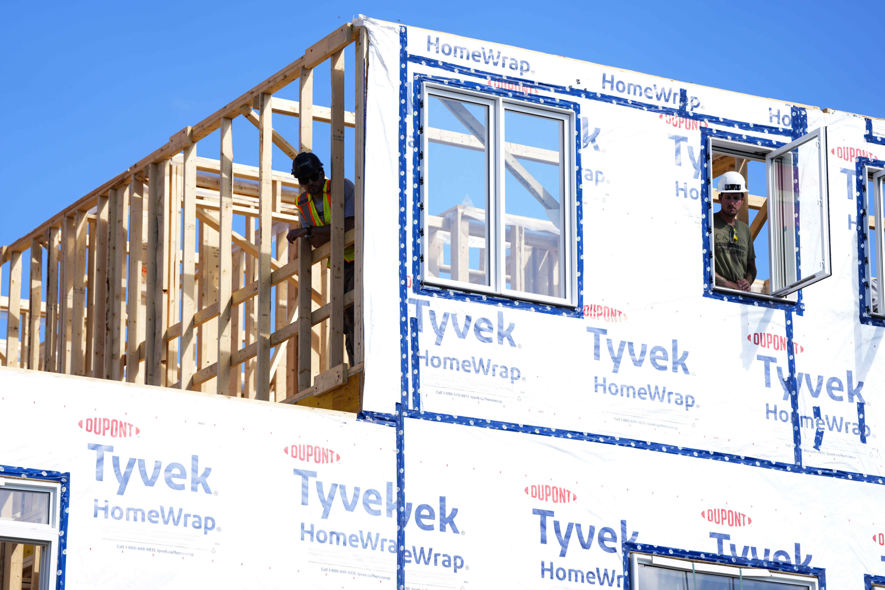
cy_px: 295
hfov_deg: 15.3
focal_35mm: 134
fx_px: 3294
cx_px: 442
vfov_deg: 10.2
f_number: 2.8
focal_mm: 134
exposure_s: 1/1000
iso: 100
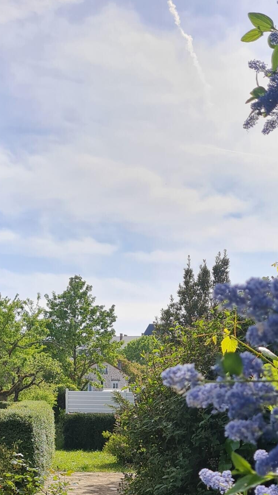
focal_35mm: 54
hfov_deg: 22.2
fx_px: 708
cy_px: 441
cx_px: 143
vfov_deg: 36.2
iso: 50
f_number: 1.8
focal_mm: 5.4
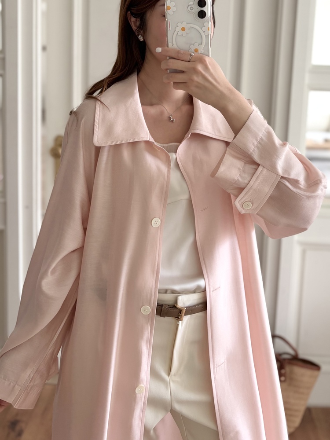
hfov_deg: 53.1
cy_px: 220
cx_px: 165
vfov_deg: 67.3
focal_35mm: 26
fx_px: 330
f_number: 1.6
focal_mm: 5.96
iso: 125
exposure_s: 1/121
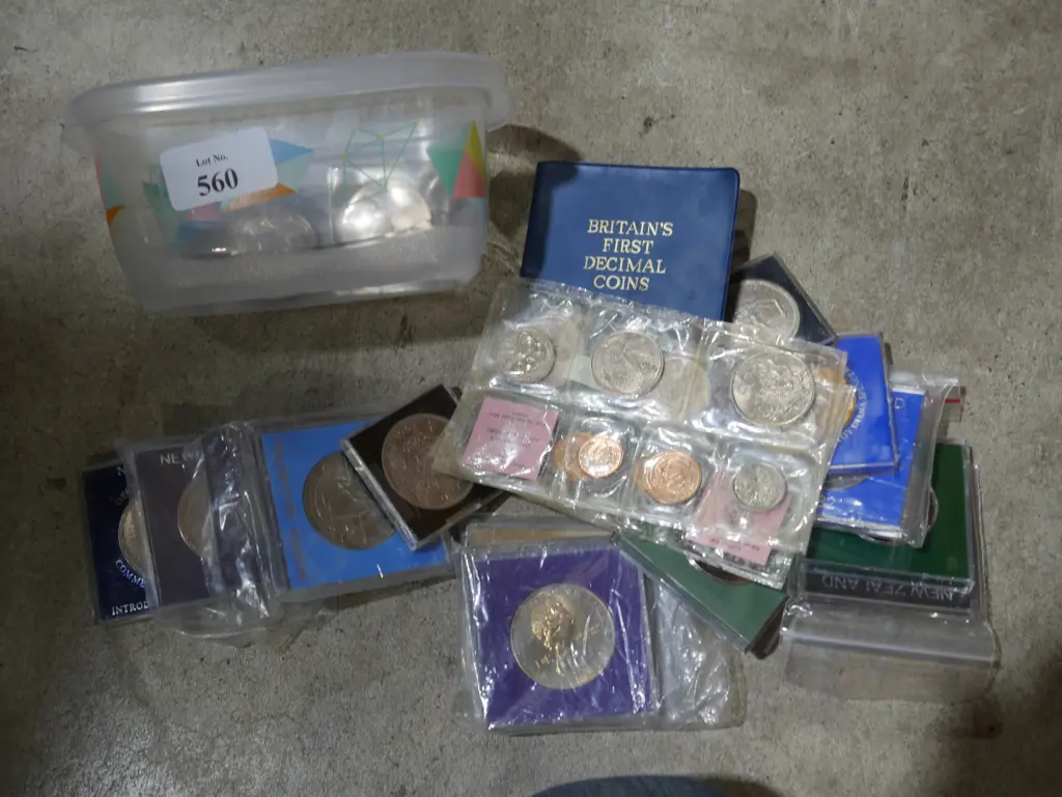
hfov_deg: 41.2
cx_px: 531
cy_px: 398
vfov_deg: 31.5
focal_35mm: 46
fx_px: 1412
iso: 320
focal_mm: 23
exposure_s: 1/60
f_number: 5.1
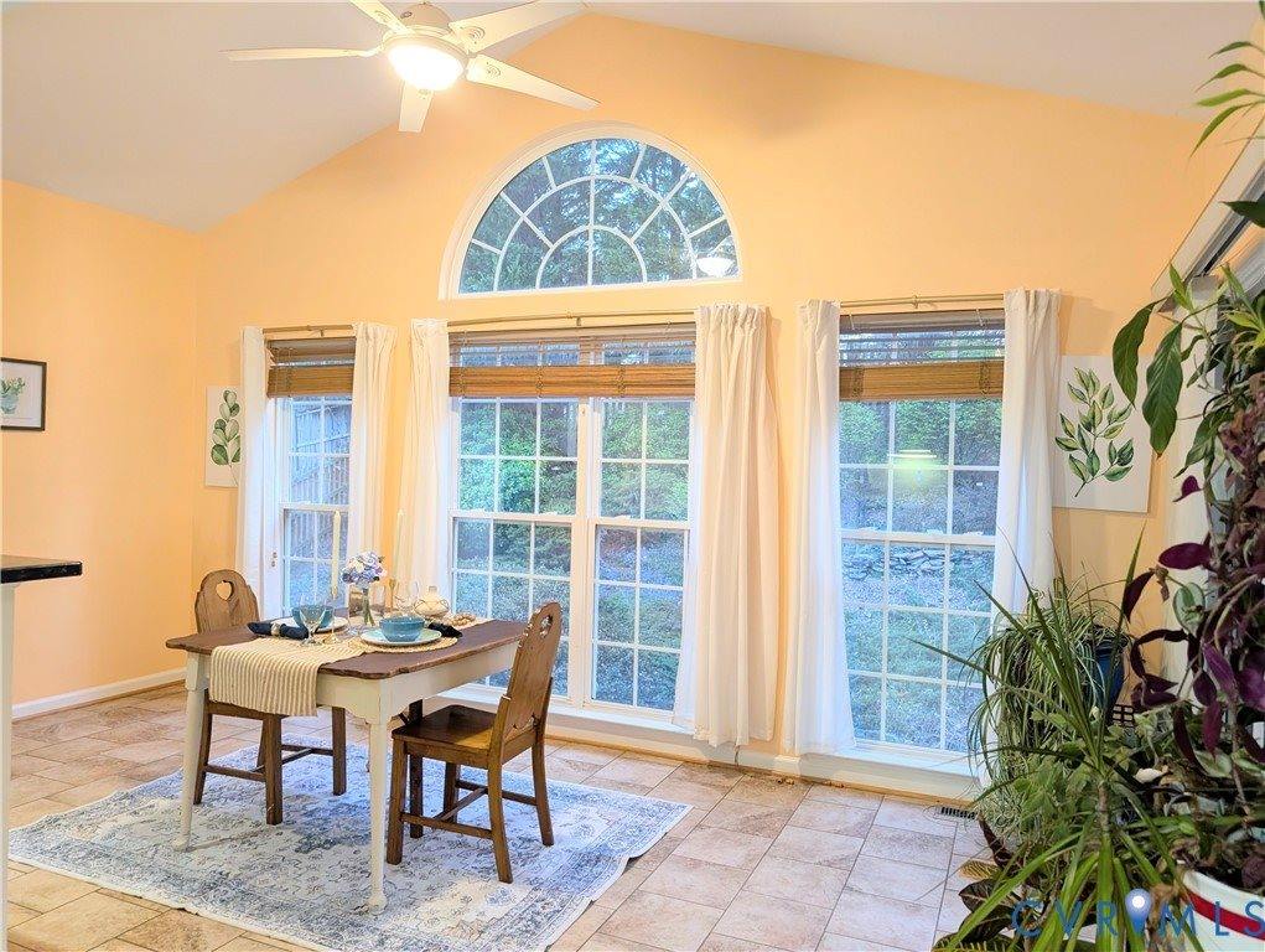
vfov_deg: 56.9
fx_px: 878
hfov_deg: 71.5
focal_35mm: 24
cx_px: 632
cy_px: 476
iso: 537
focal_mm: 6.9
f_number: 1.68
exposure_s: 1/120
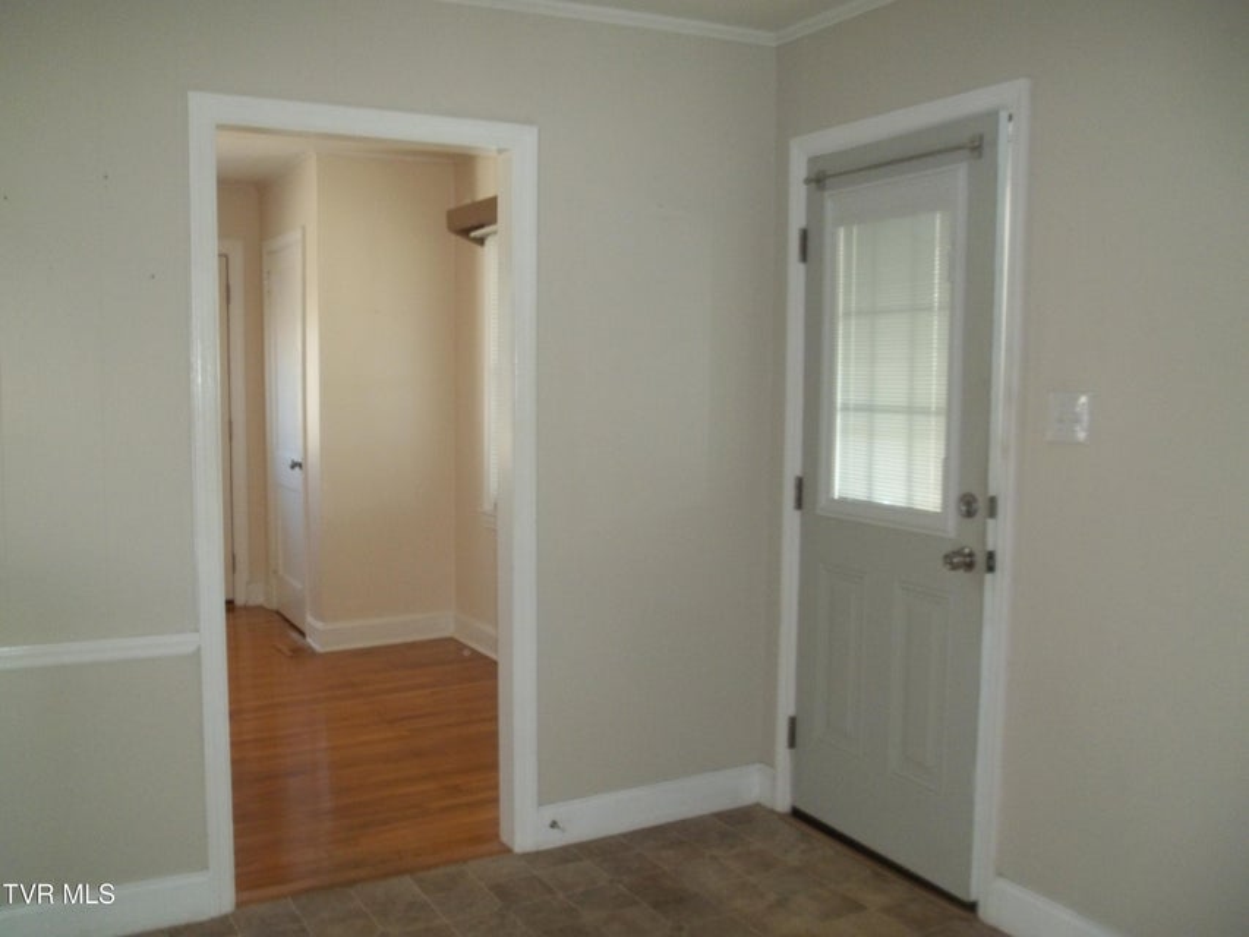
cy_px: 468
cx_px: 624
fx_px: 1191
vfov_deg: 43.0
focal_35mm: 33
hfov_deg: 55.3
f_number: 3.3
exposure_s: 1/30
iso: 160
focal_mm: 5.9
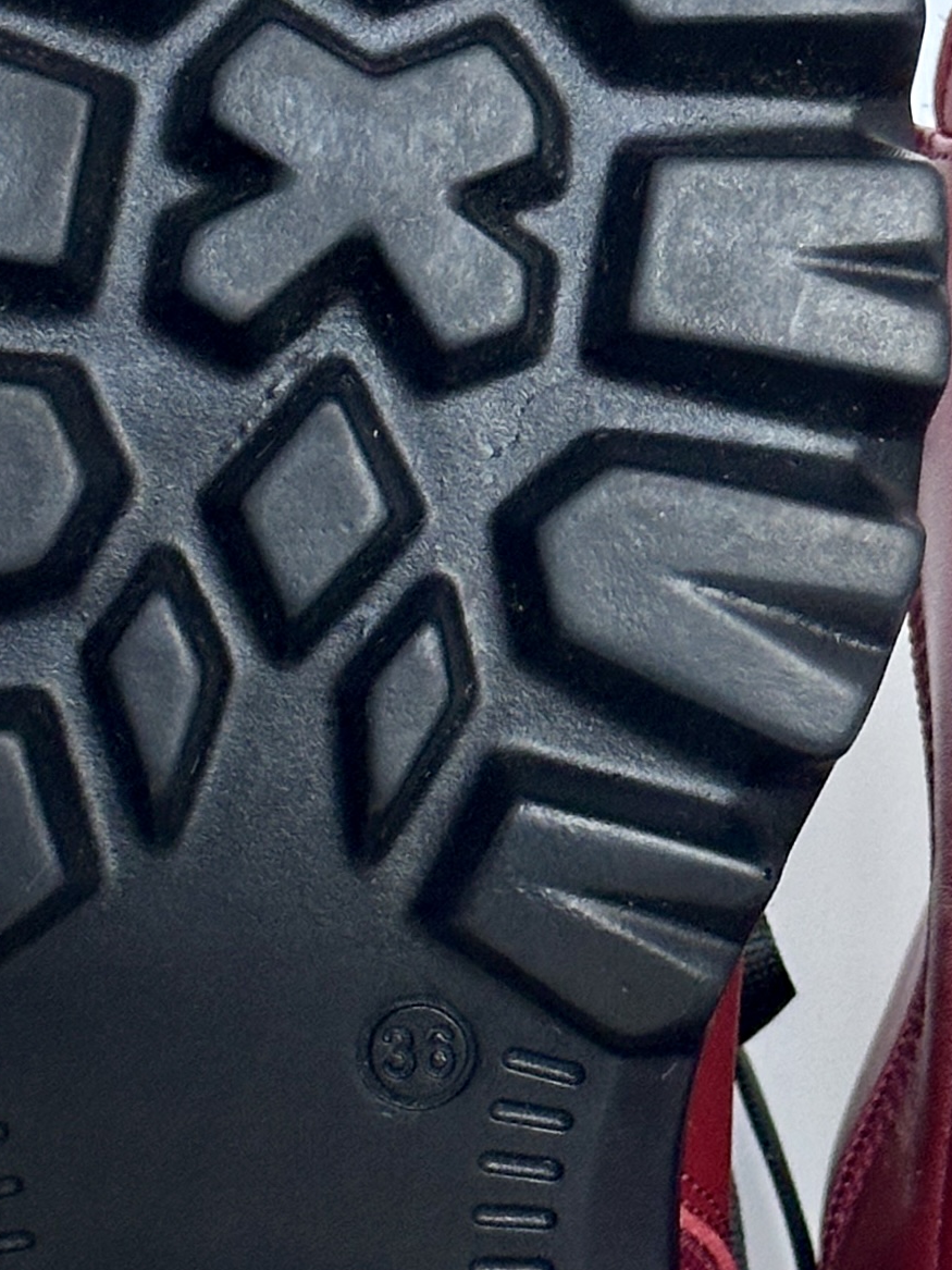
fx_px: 5868
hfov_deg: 9.3
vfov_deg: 12.3
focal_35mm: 160
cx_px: 650
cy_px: 704
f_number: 1.78
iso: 200
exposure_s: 1/60
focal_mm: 6.86
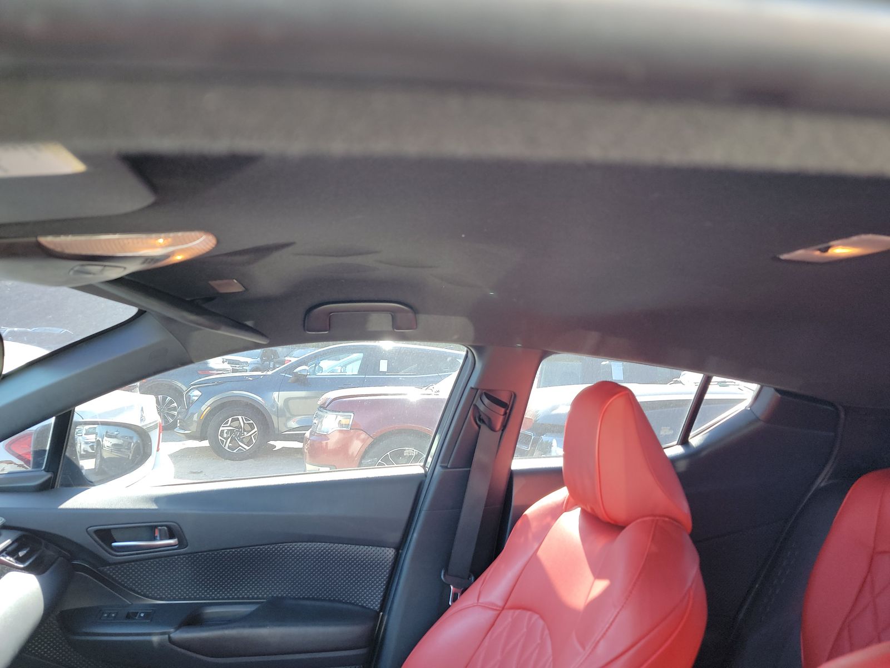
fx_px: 617
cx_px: 445
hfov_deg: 71.6
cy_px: 334
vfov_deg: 56.8
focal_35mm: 24
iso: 206
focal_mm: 6.7
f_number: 1.8
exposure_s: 1/59
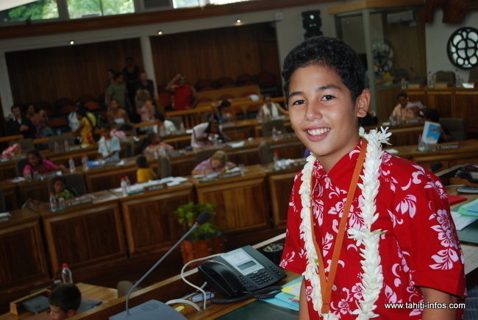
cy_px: 160
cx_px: 239
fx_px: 598
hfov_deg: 43.6
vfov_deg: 29.9
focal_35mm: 45
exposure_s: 1/60
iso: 200
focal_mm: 30
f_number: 4.8
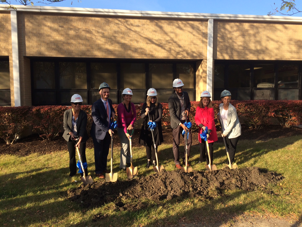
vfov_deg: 48.2
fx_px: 253
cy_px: 114
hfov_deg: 61.7
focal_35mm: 29
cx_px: 151
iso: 32
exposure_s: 1/746
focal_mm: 4.15
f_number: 2.2
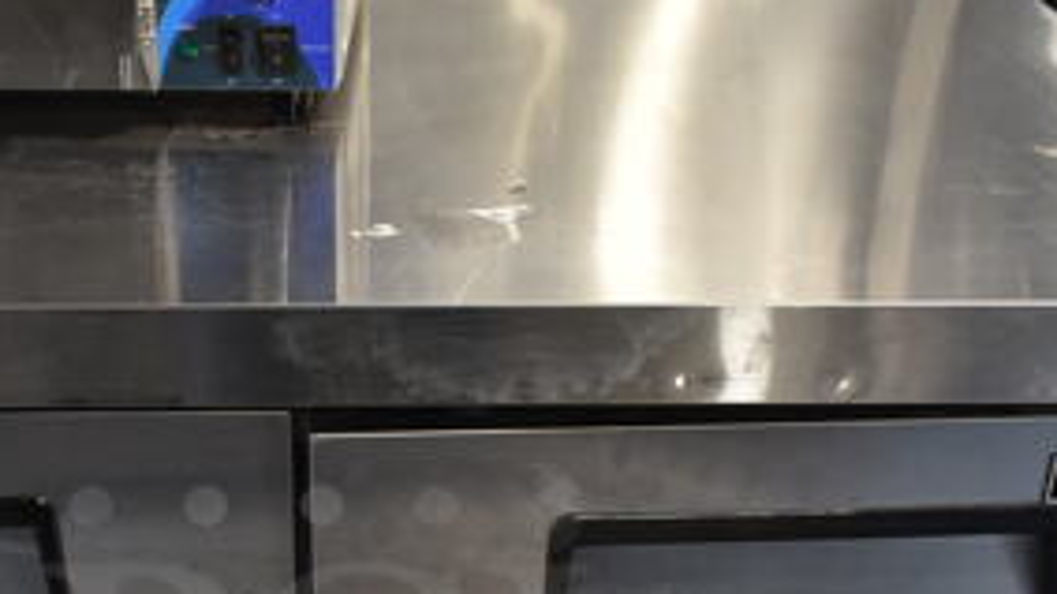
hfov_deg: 33.9
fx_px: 1709
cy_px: 658
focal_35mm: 61
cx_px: 321
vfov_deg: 18.9
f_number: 3.5
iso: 560
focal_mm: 18
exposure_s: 1/30
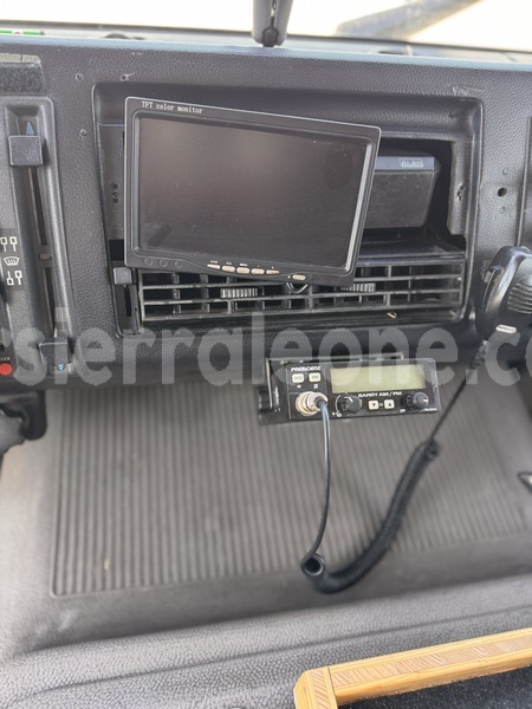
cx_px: 266
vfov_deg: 71.6
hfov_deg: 56.8
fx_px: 492
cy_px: 354
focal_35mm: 24
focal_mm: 6.76
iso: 200
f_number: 1.78
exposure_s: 1/121
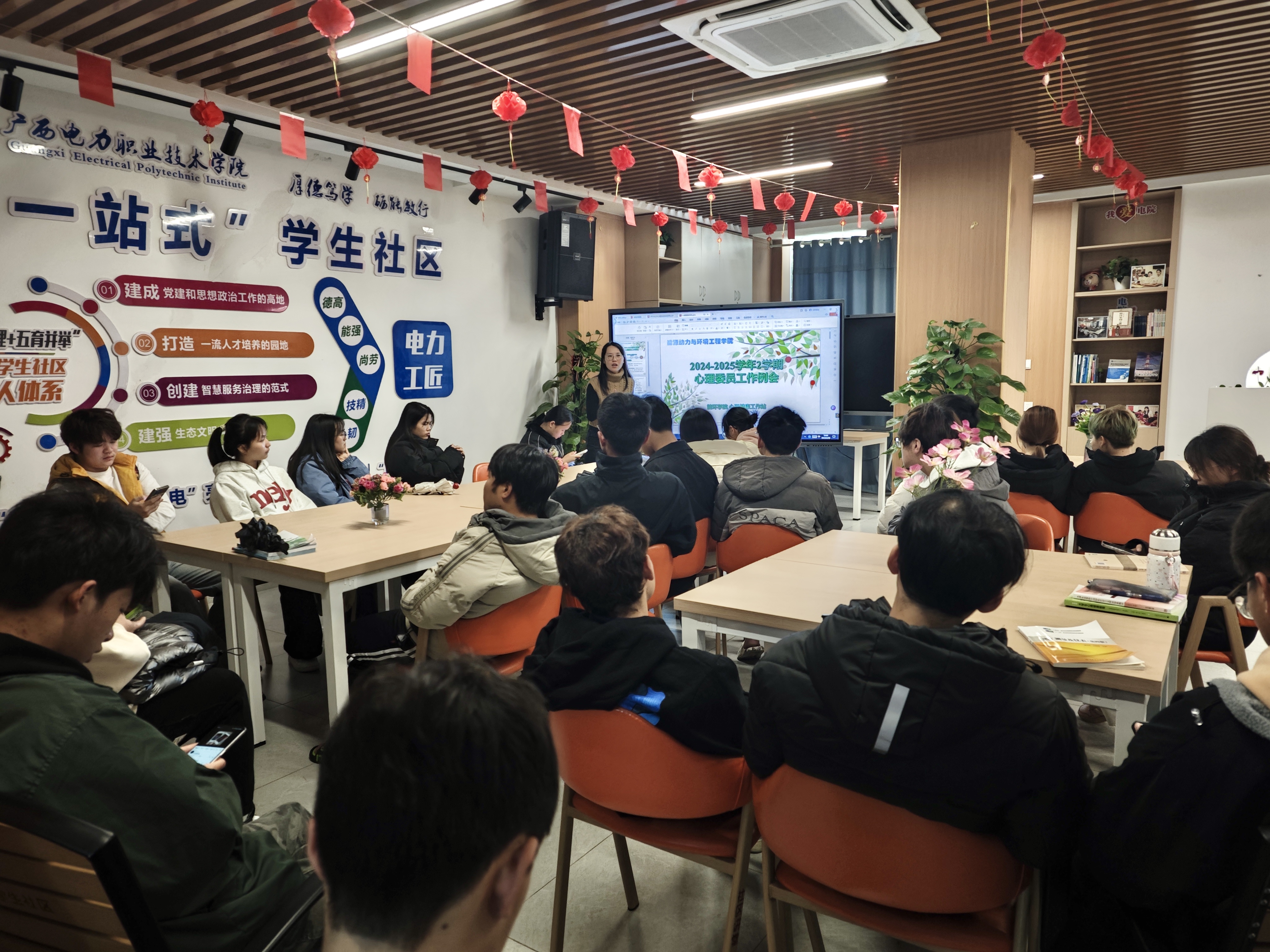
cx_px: 635
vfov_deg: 58.9
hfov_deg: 73.9
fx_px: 844
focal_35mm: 23
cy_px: 476
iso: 800
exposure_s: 1/50
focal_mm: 6.55
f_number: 1.6
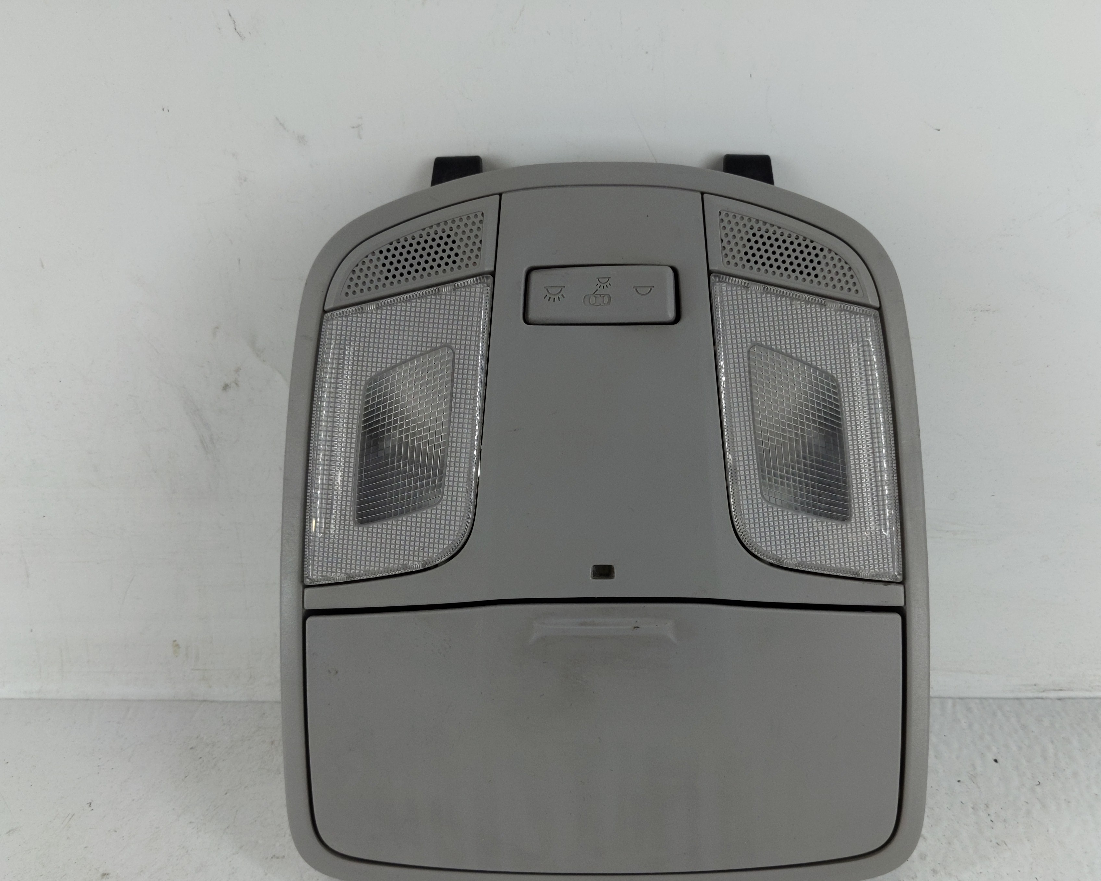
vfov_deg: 49.9
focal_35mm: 29
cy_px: 490
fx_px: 945
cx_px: 628
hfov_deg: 60.2
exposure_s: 1/124
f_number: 1.73
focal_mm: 4.38
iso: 56
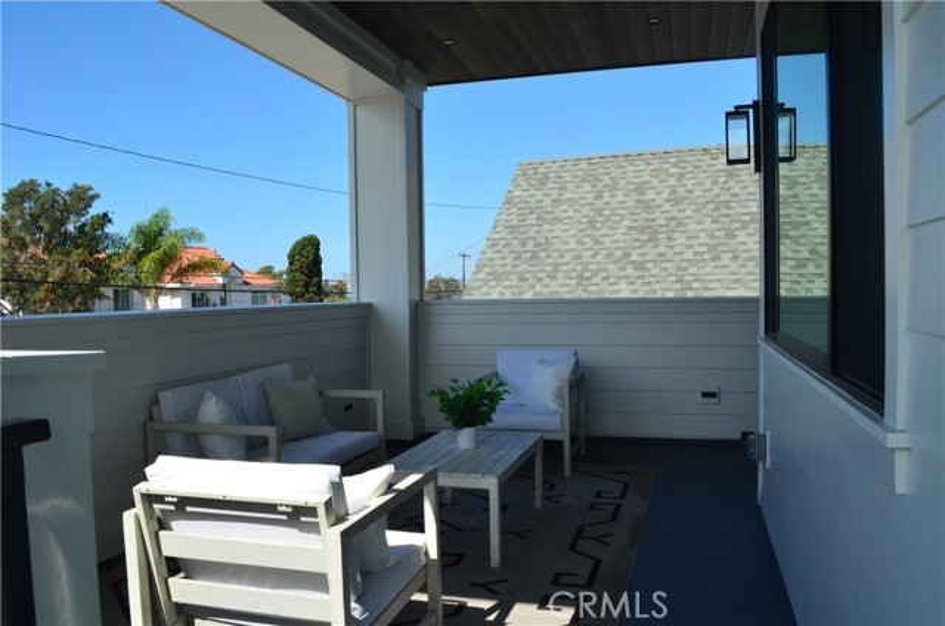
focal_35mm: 27
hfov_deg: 67.5
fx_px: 707
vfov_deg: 47.7
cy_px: 313
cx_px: 472
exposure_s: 1/320
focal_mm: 18
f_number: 11
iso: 320
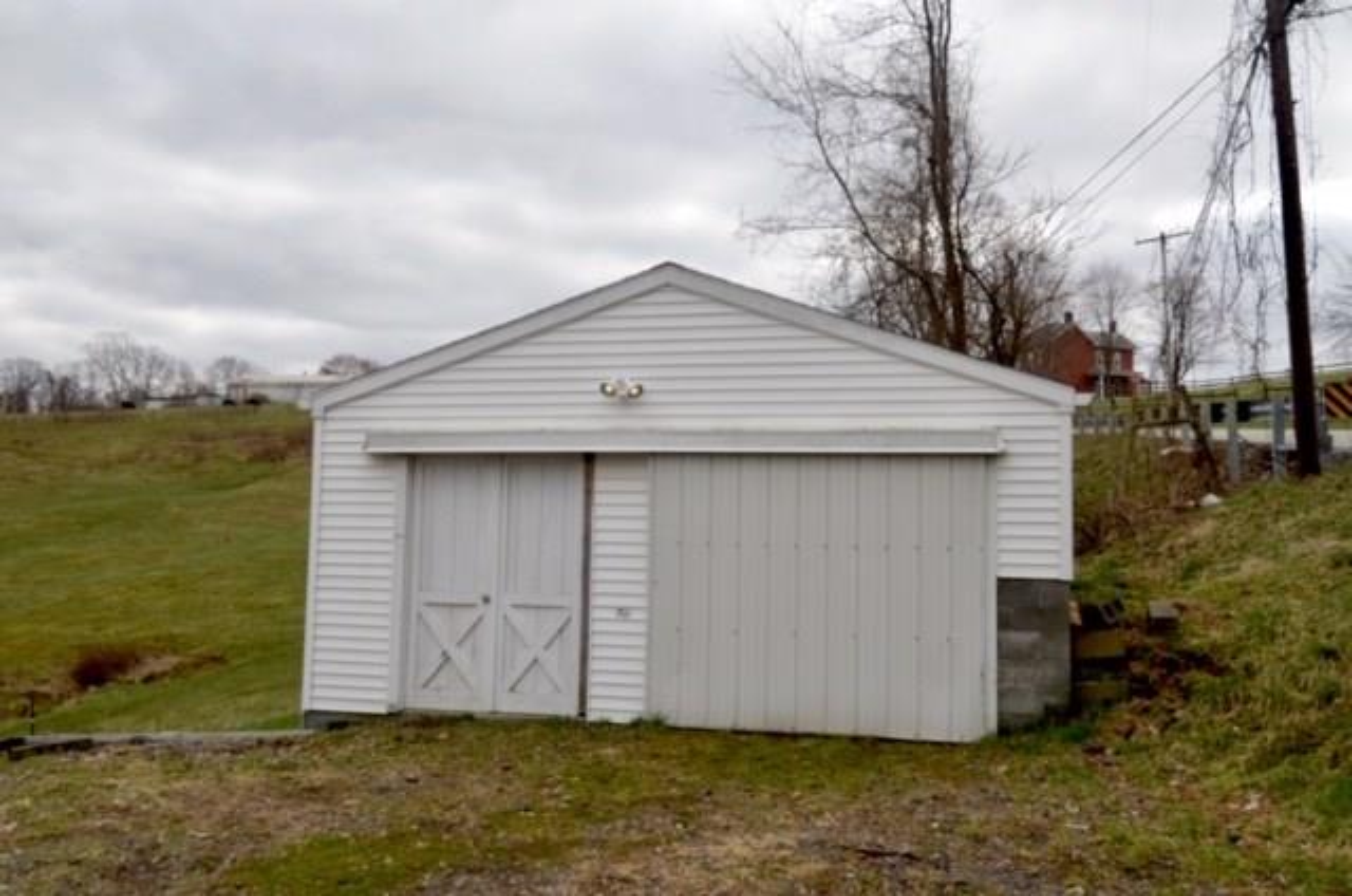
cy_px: 448
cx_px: 676
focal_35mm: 30
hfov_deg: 62.0
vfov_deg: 43.4
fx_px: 1124
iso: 180
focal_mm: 20
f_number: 8
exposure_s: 1/250
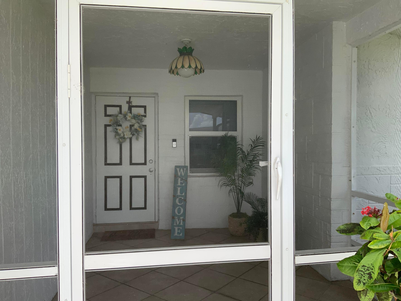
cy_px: 150
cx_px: 200
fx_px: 336
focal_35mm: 29
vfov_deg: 48.2
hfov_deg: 61.7
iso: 16
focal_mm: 3
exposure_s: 1/491
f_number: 1.8
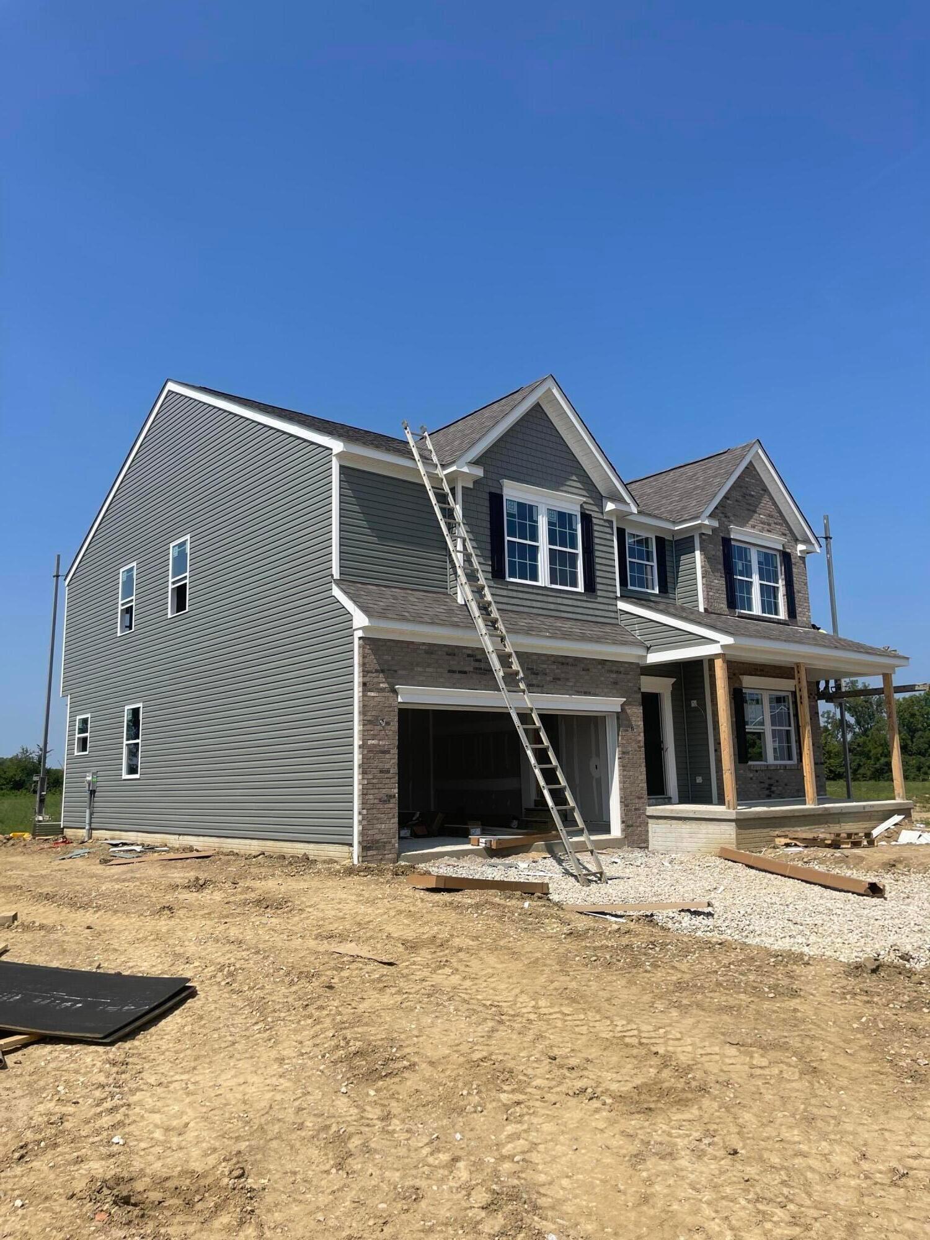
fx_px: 931
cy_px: 620
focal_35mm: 26
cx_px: 465
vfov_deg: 67.3
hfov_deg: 53.1
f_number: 1.6
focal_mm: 5.1
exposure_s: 1/4717
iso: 32
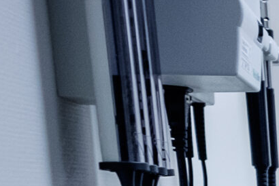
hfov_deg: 11.4
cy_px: 389
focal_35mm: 131
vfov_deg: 9.7
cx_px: 770
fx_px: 1016
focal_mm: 14
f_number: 2.8
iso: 1600
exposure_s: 1/125
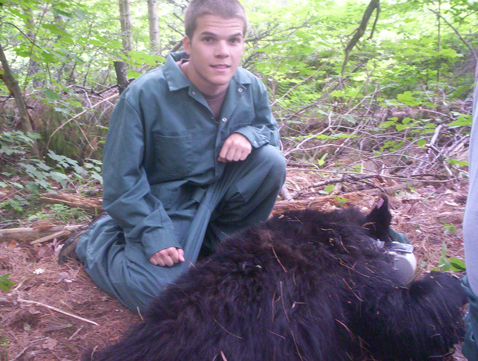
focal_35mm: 38
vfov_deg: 37.9
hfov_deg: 48.9
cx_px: 239
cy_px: 180
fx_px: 526
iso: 200
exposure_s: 1/8
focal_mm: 4.99
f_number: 4.5
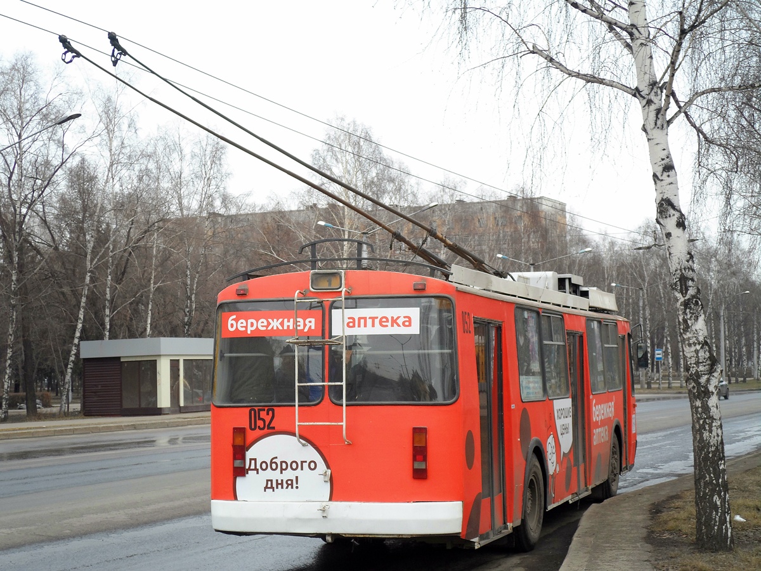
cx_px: 380
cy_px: 286
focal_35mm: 67
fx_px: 1473
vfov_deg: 21.9
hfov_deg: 29.0
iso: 80
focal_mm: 12
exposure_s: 1/180
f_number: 4.1
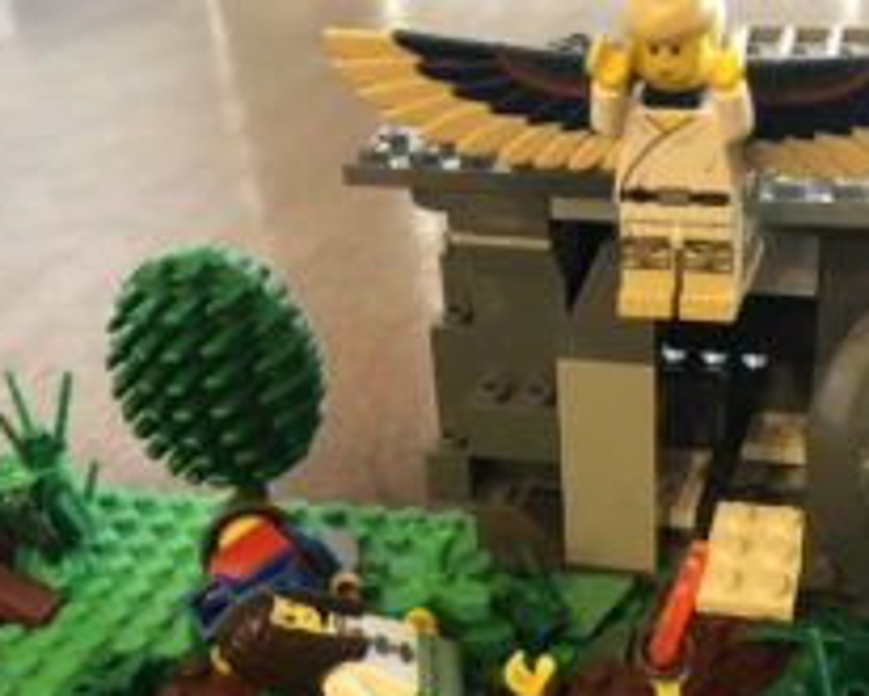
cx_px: 612
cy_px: 565
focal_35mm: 53
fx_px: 1364
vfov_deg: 28.0
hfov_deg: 34.8
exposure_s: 1/11
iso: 100
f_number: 1.8
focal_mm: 3.99
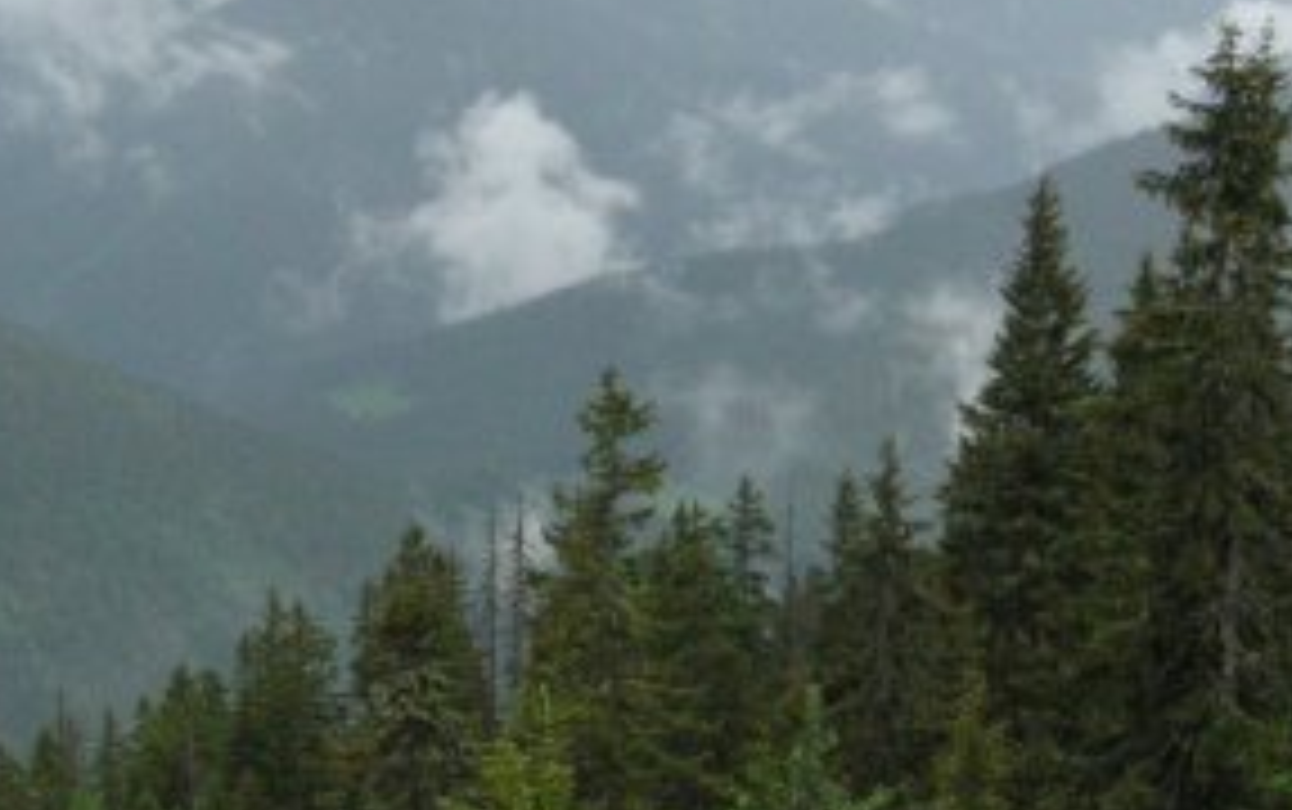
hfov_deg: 24.3
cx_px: 698
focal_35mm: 85
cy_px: 360
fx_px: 2996
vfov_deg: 15.4
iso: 400
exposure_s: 1/706
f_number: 7.6
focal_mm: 7.5
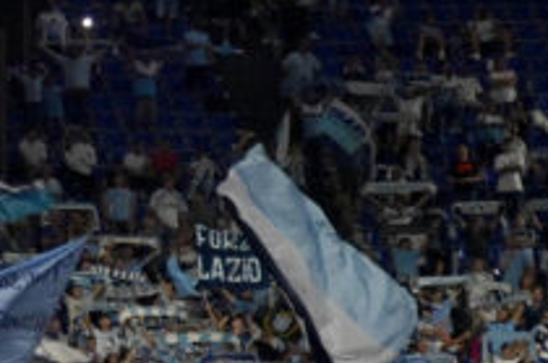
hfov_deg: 4.0
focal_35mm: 513
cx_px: -561
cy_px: 323
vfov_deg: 2.7
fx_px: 7791
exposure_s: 1/320
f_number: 4.5
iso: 2000
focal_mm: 105
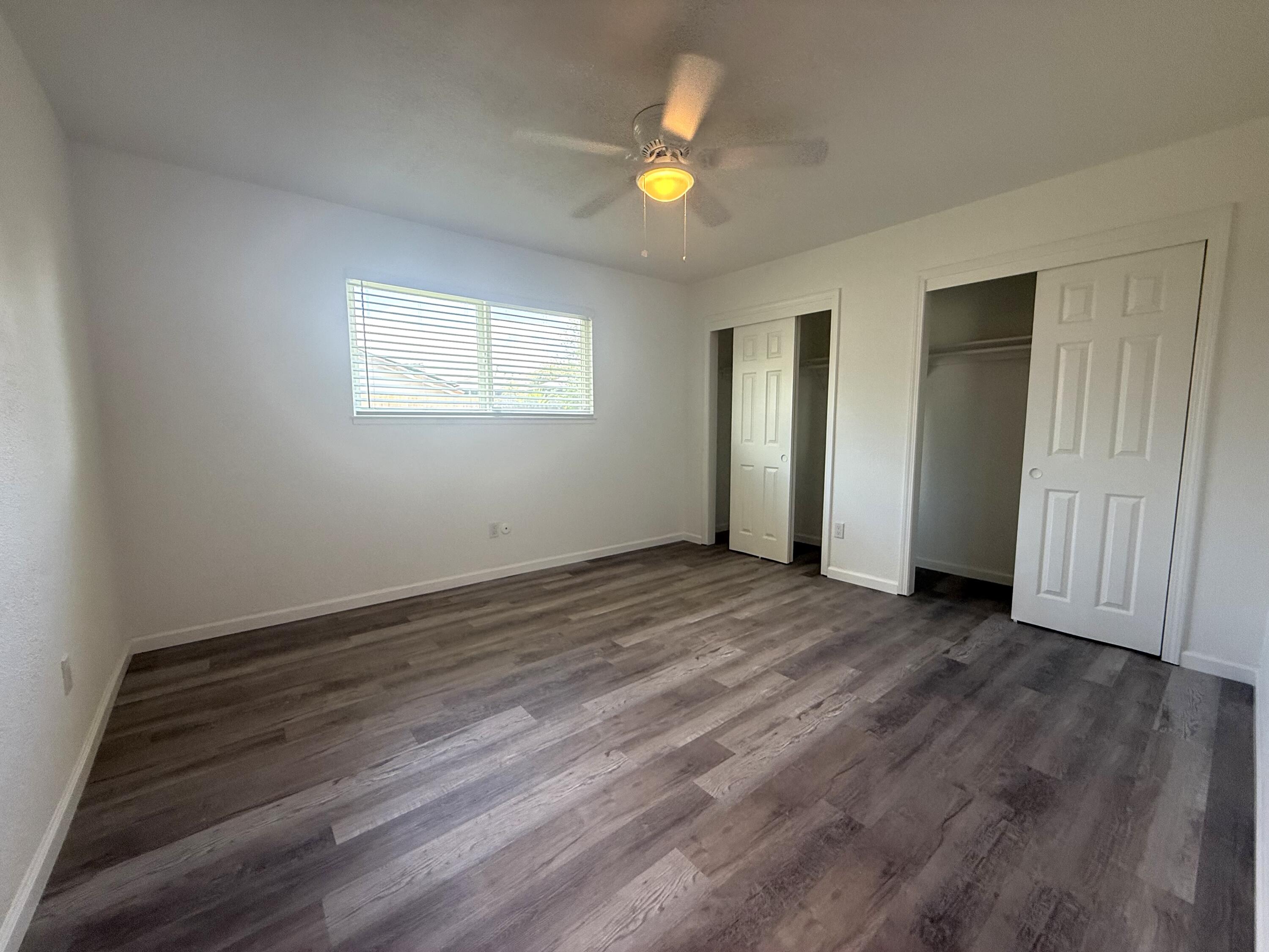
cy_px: 476
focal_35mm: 14
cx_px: 634
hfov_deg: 102.1
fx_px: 513
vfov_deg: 85.7
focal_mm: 2.22
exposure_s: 1/120
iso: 100
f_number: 2.2
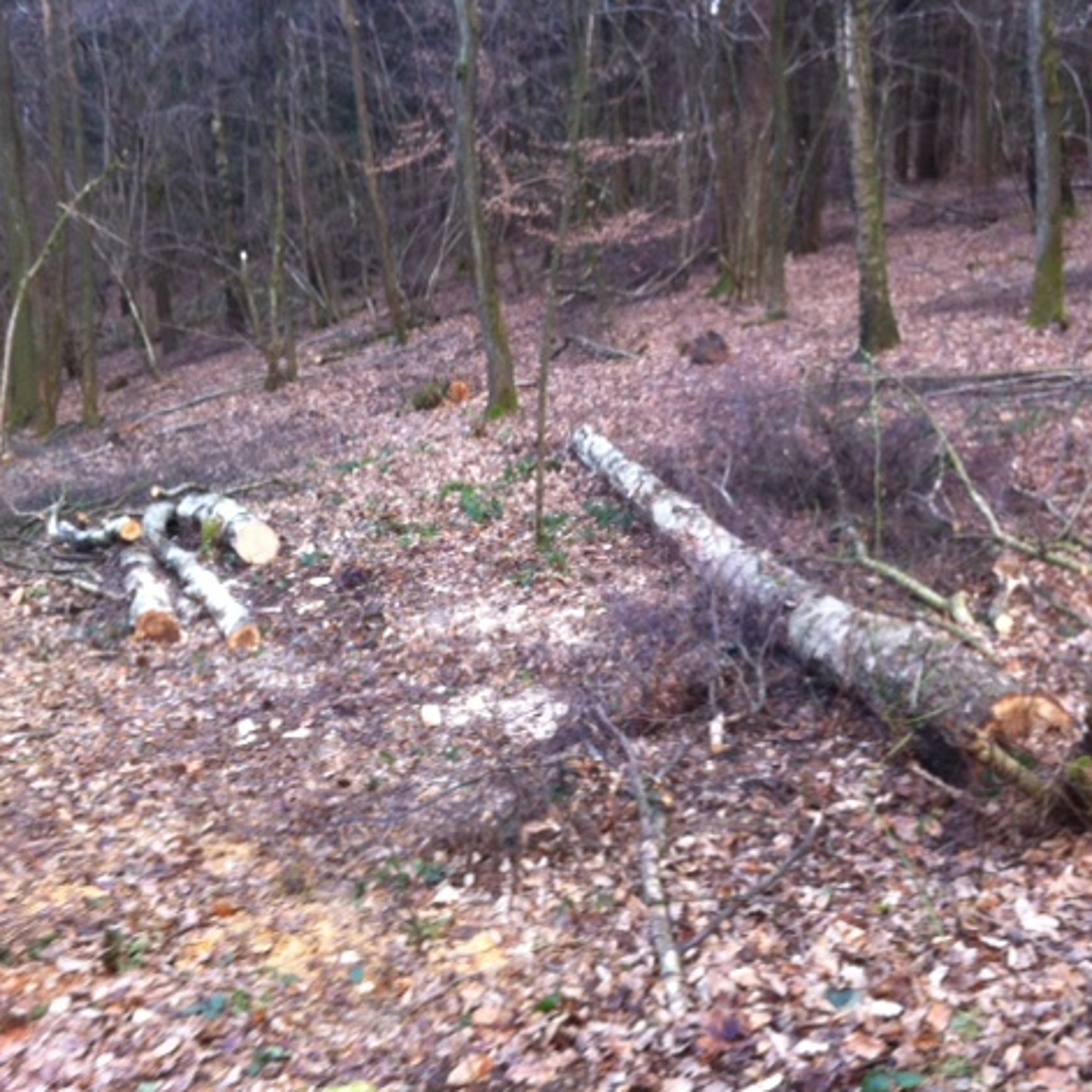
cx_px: 605
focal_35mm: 42
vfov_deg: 40.0
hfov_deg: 40.0
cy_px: 547
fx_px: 1499
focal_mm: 3.85
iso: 80
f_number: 2.8
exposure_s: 1/30
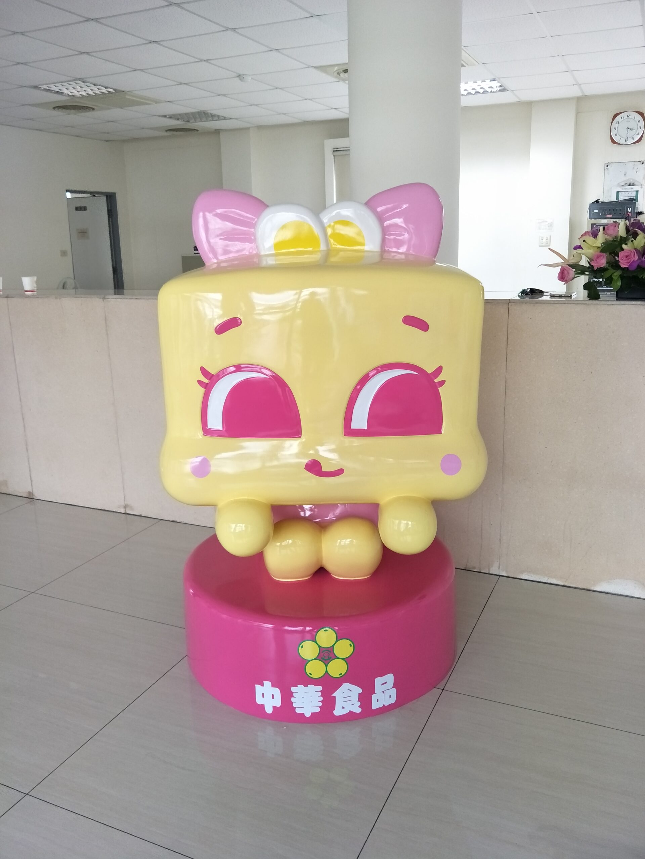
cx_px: 322
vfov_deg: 71.6
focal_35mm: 24
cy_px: 430
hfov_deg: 56.8
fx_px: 596
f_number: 1.7
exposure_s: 1/40
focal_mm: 4.1
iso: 125
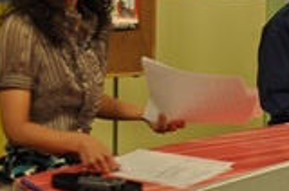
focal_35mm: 126
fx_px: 1009
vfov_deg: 10.7
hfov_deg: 15.4
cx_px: 396
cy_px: -11
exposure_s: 1/125
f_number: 5.6
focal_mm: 30
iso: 400
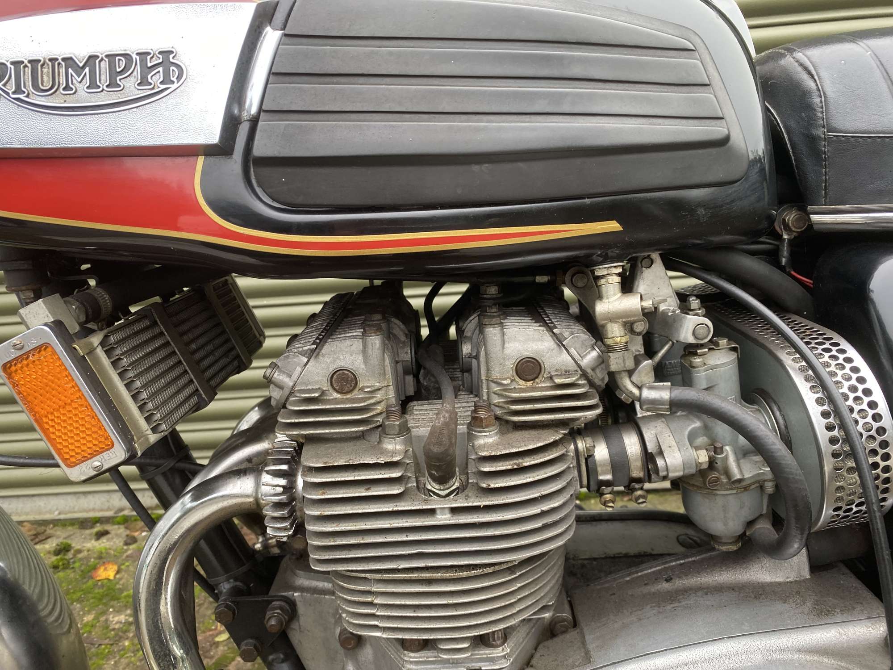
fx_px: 671
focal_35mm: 26
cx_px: 446
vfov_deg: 53.1
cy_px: 335
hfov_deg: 67.3
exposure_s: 1/107
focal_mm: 4.25
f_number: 1.8
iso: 125
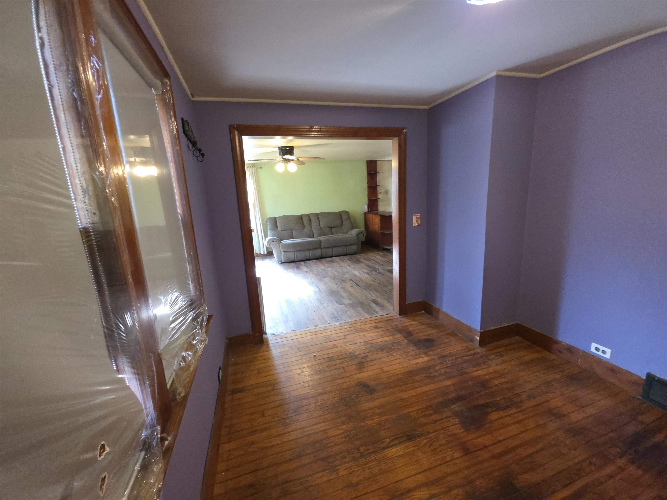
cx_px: 334
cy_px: 250
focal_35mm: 13
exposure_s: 1/60
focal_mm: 2.2
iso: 500
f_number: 1.9
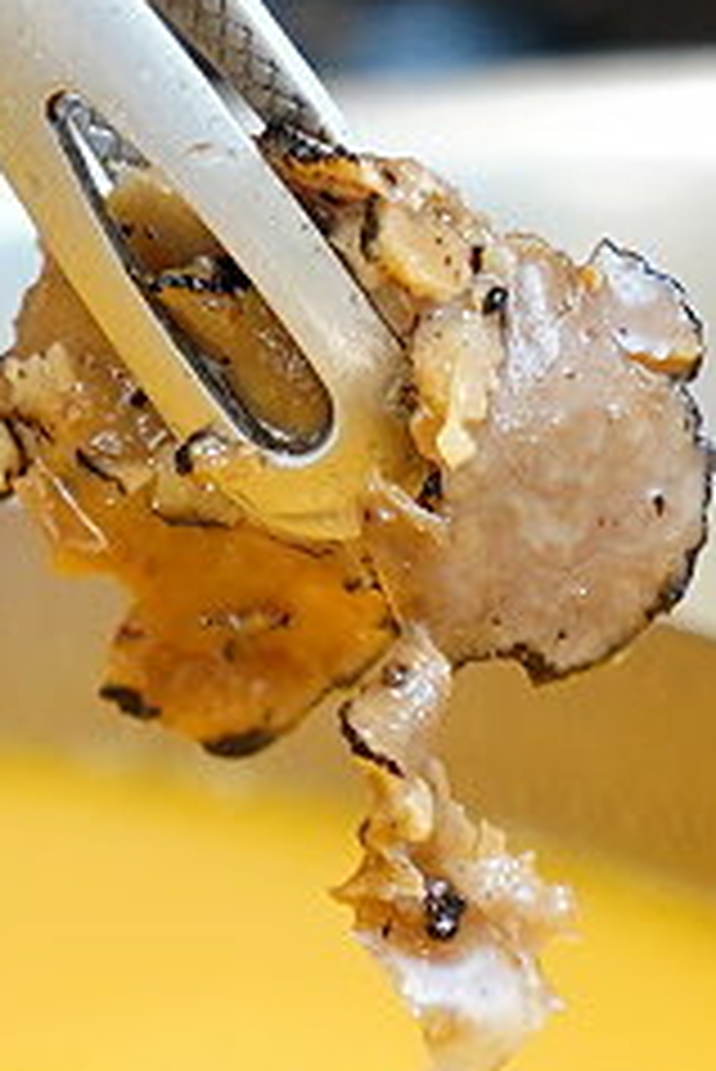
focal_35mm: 139
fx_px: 4140
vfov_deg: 14.7
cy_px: 756
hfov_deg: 9.9
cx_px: 347
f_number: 4
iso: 1000
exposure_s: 1/60
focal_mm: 39
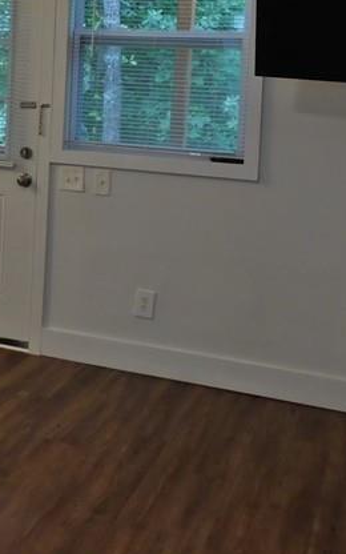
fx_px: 905
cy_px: 103
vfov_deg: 32.9
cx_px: -85
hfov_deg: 20.1
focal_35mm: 60
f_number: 3
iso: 320
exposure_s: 1/30
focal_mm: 4
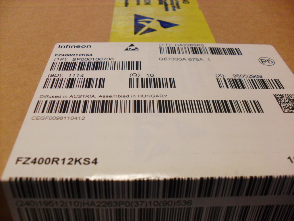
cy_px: 110
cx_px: 147
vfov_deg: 40.7
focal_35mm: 35
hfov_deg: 52.6
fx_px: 297
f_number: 3
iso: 200
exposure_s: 1/45
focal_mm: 6.3
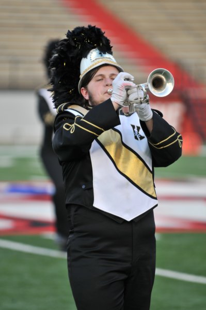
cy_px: 155
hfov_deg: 4.6
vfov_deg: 6.9
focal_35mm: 300
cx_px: 103
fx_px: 2579
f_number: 2.8
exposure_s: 1/320
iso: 200
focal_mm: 200
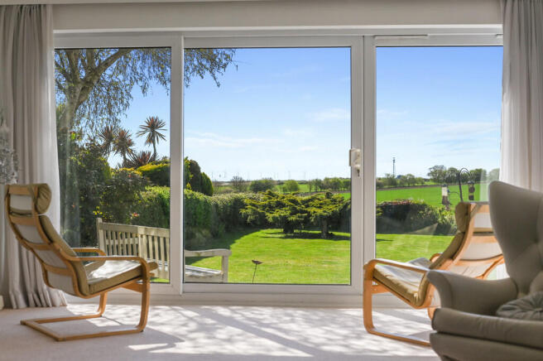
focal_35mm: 50
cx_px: 272
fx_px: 753
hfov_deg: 39.6
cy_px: 180
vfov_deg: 26.9
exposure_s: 1/640
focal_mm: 50
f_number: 4
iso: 400
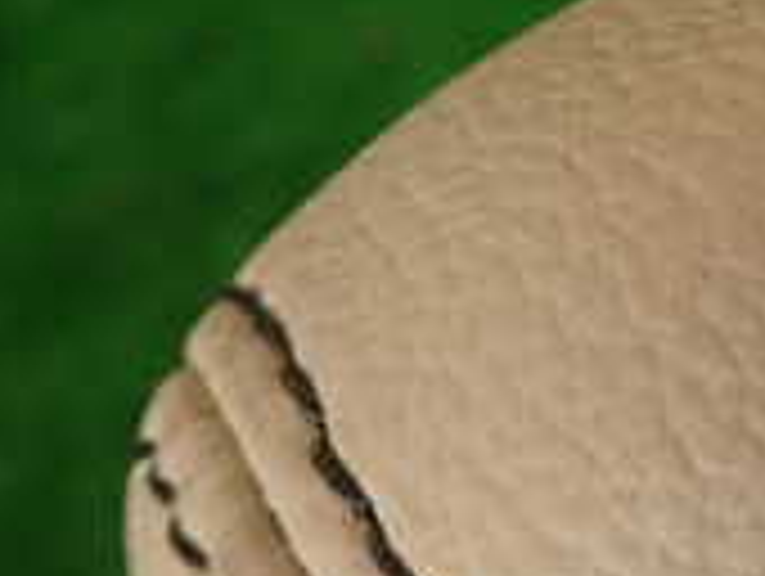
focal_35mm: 88
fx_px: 1948
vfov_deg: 16.3
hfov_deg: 18.1
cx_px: 1332
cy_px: -76
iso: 100
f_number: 2
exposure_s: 1/100
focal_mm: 4.5
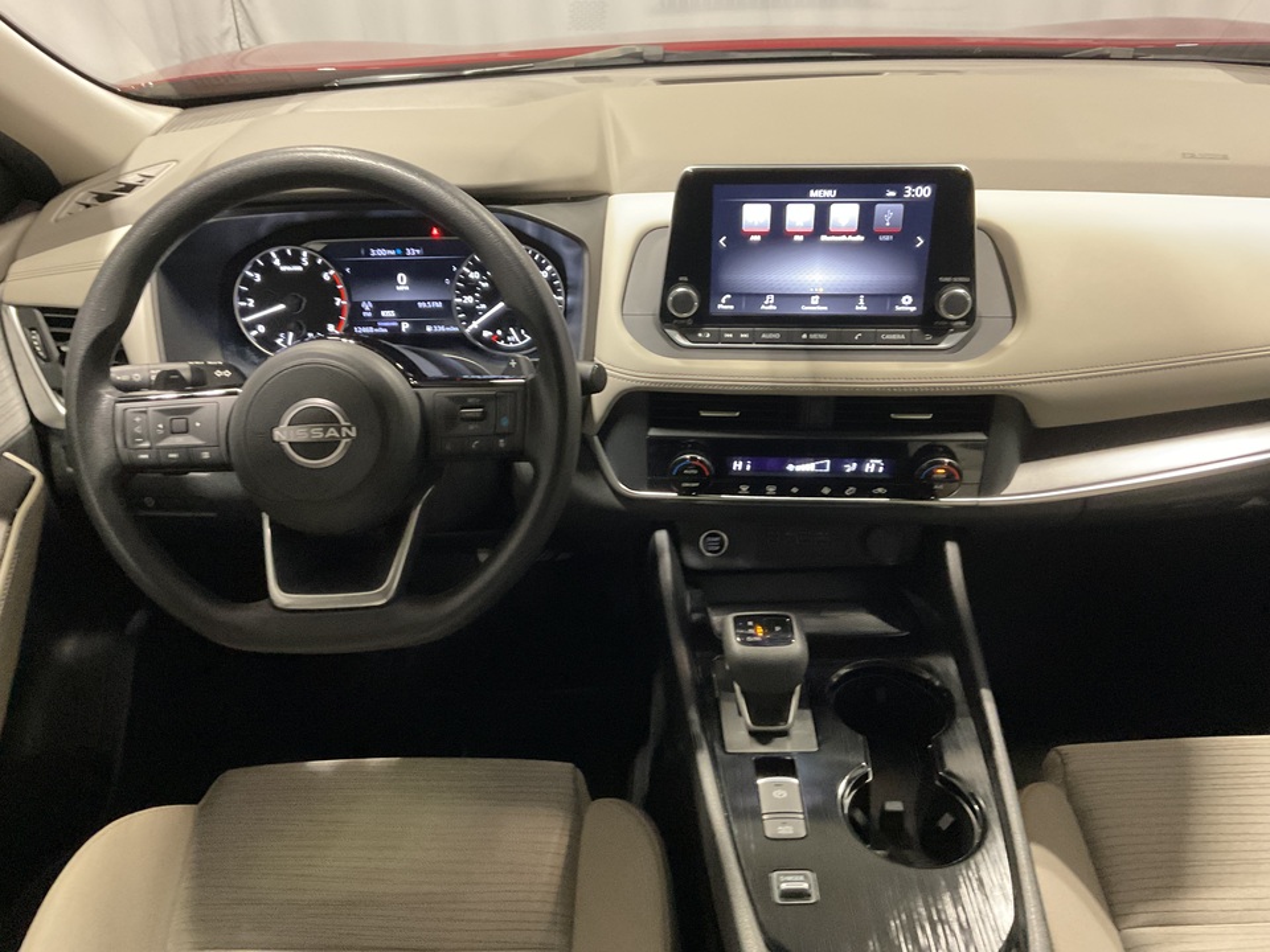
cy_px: 476
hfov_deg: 61.7
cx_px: 635
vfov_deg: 48.2
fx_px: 1064
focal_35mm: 29
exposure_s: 1/40
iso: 320
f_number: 1.8
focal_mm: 3
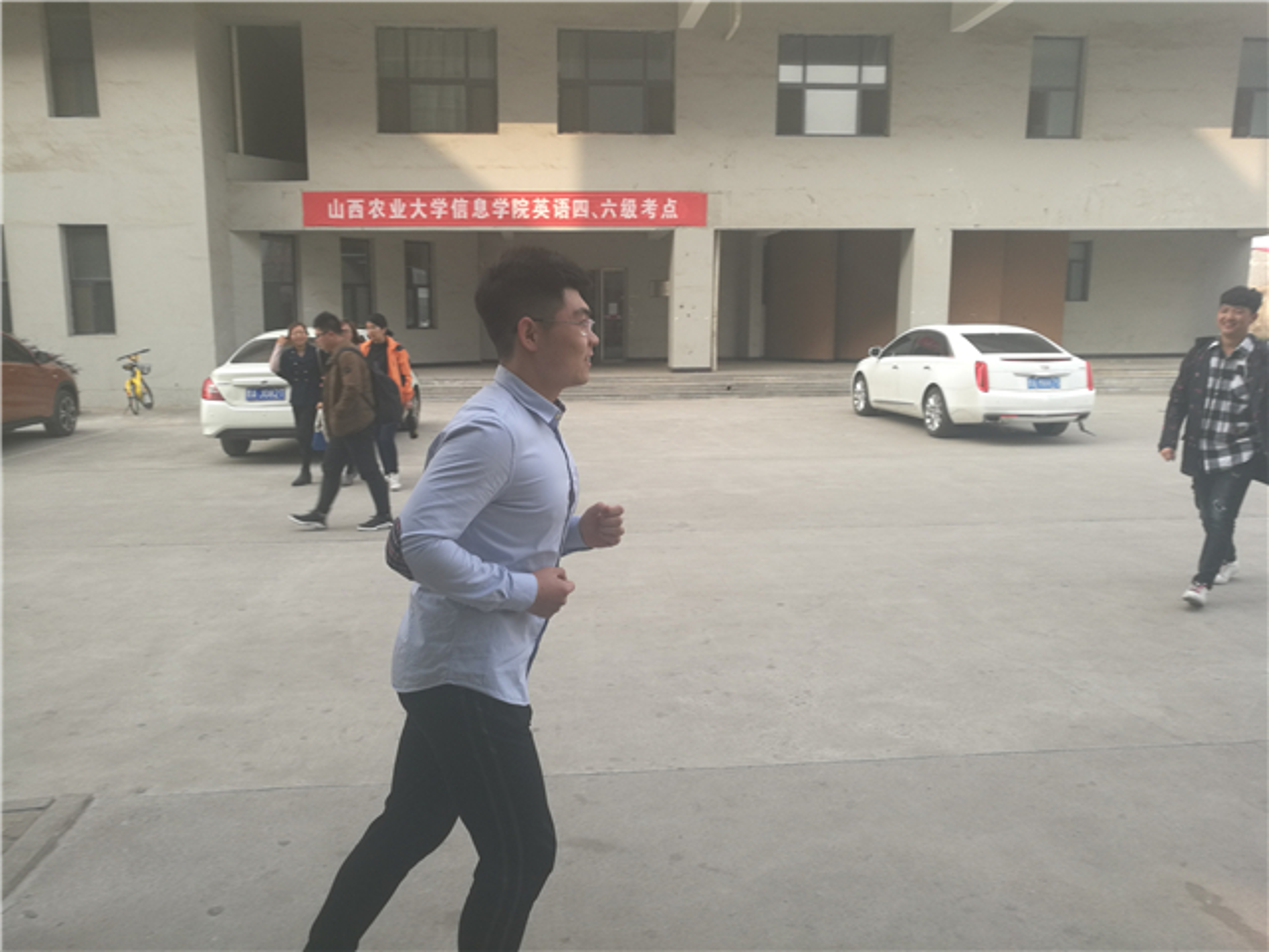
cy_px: 476
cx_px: 634
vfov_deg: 51.4
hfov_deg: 65.3
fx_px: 990
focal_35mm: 27
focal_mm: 4.5
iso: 50
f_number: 2.2
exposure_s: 1/201
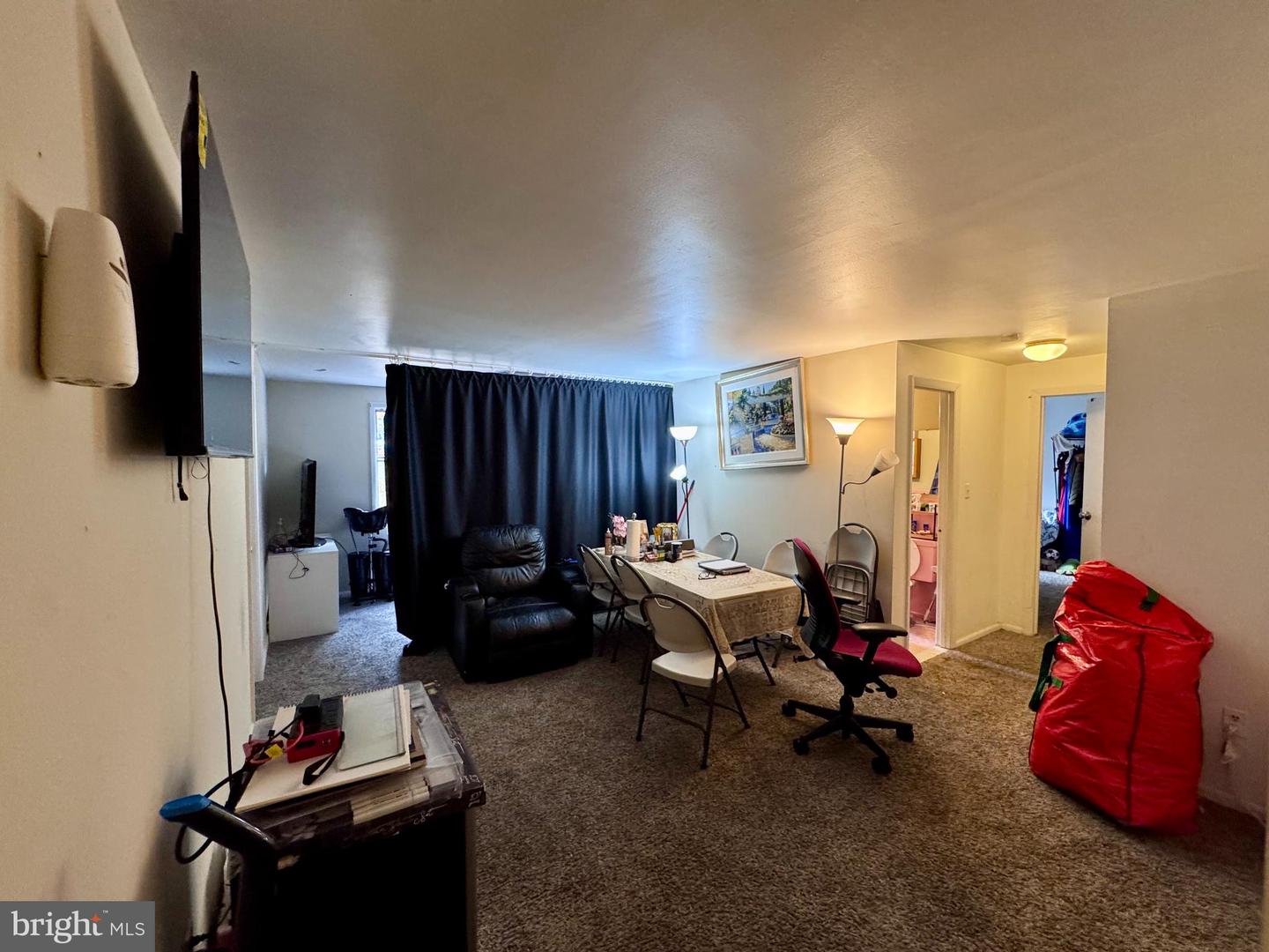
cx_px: 634
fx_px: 513
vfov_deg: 85.7
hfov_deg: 102.1
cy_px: 476
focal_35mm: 14
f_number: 2.2
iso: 400
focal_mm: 2.22
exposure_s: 1/60
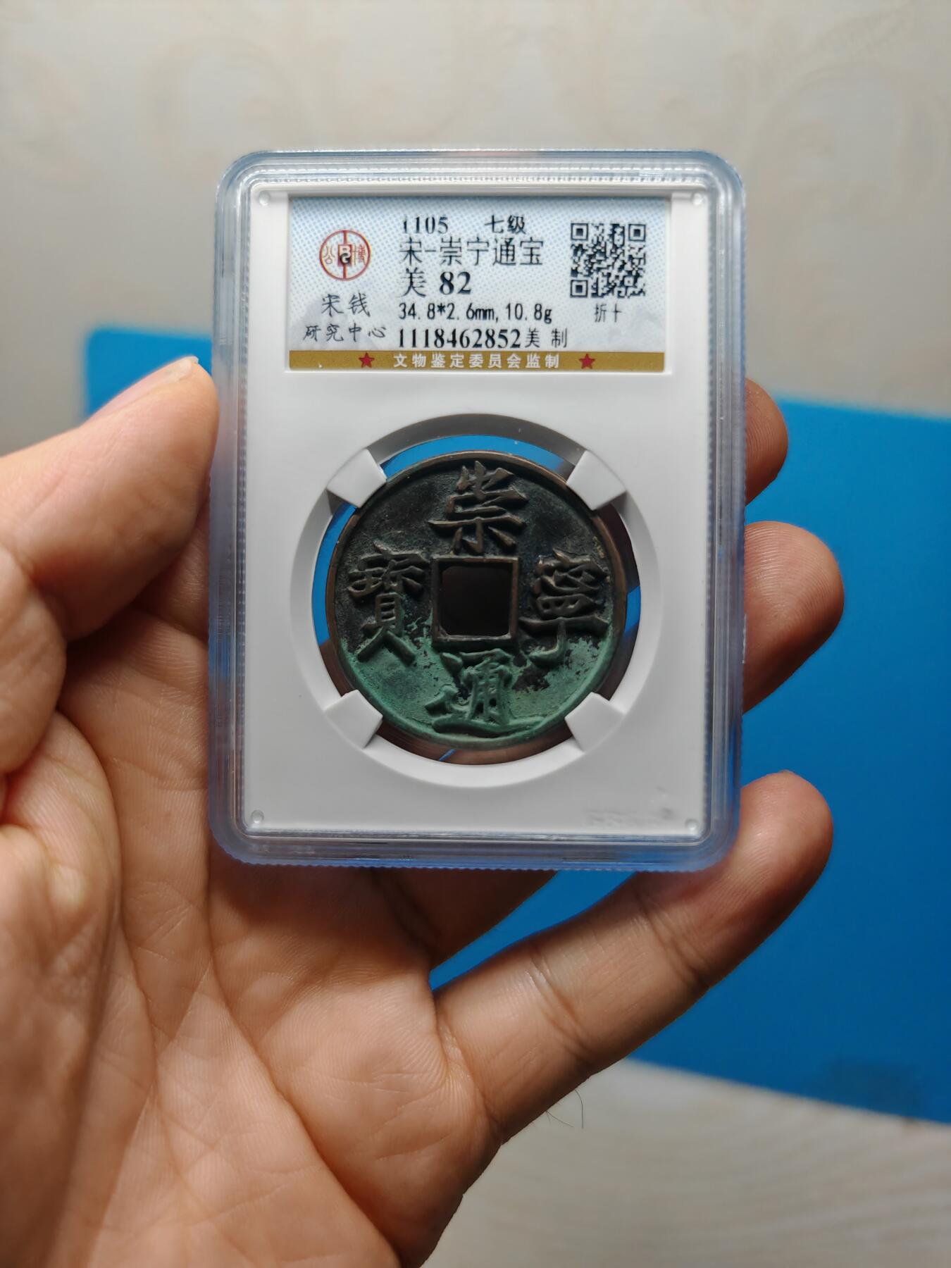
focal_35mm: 27
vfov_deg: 65.3
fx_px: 989
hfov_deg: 51.4
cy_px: 634
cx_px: 476
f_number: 1.6
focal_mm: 7.62
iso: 400
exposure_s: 1/1000
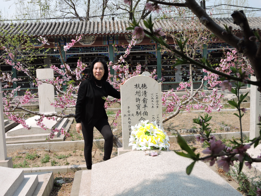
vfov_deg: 36.0
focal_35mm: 40
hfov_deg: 46.8
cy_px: 98
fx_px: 302
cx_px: 130
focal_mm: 7.2
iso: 100
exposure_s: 1/800
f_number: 3.8
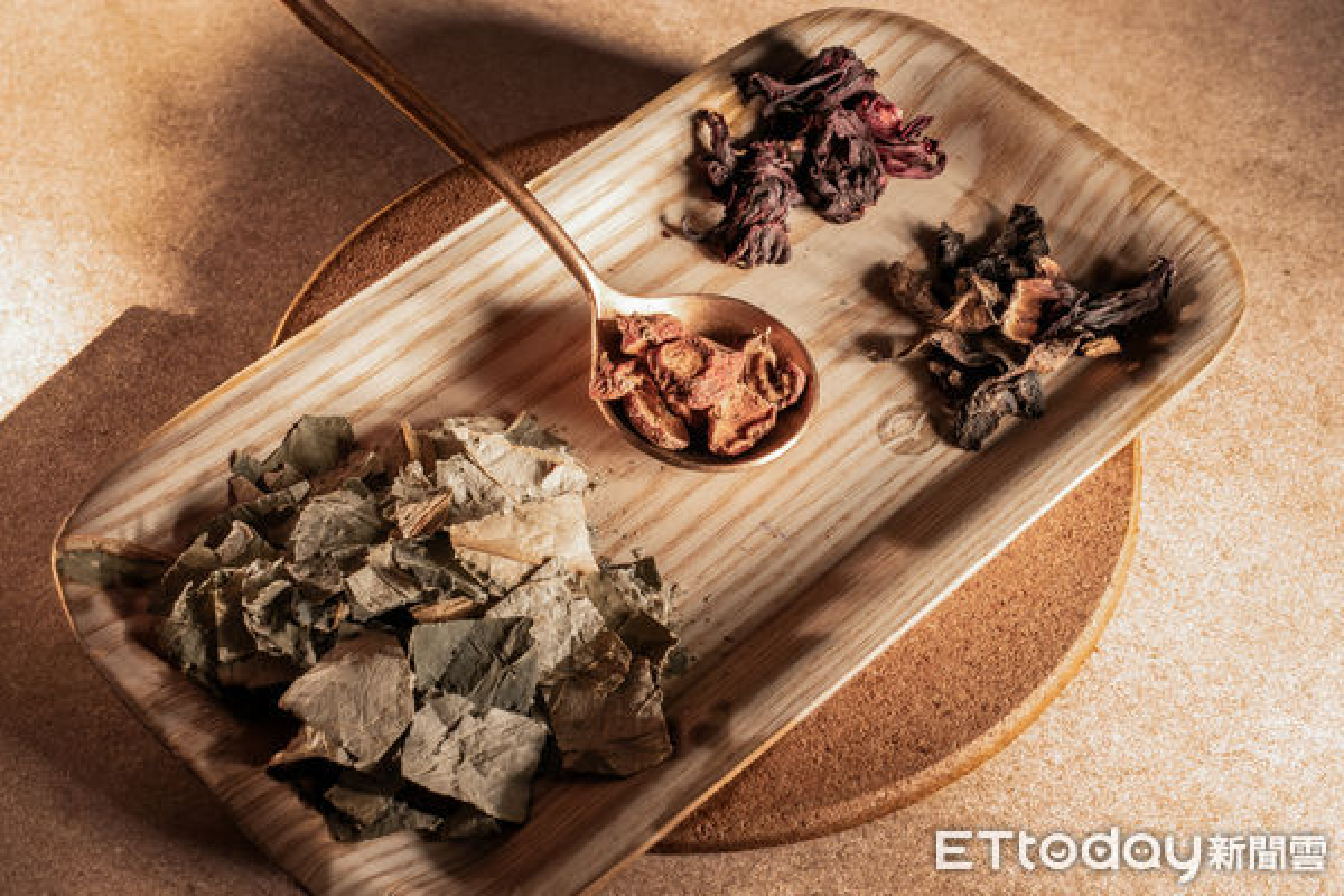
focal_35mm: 48
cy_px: 448
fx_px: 1792
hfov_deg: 41.1
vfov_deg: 28.1
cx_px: 672
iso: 160
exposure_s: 1/60
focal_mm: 48
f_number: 16
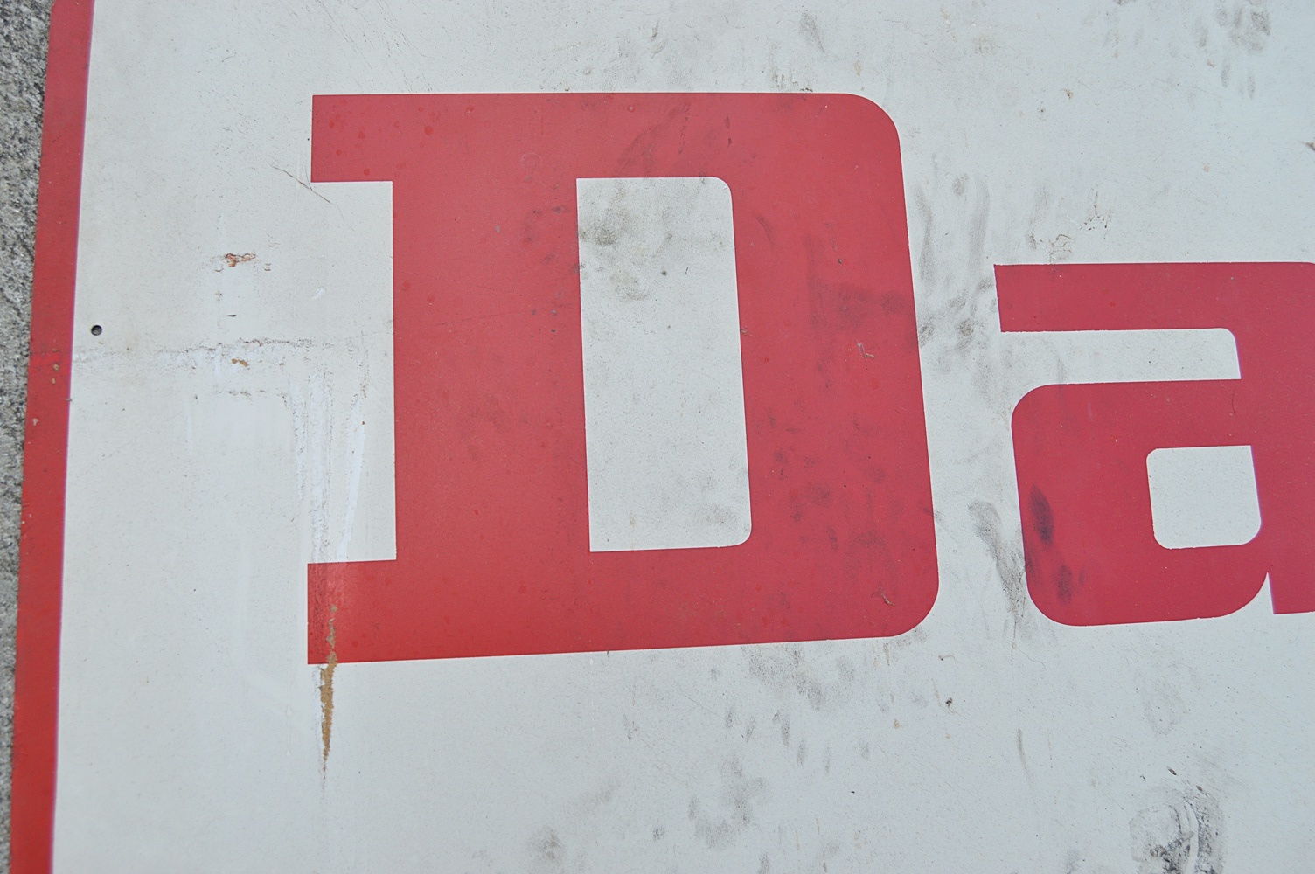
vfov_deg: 38.3
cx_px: 658
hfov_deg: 55.1
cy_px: 437
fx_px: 1259
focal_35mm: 34
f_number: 5.6
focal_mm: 23
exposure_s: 1/125
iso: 125
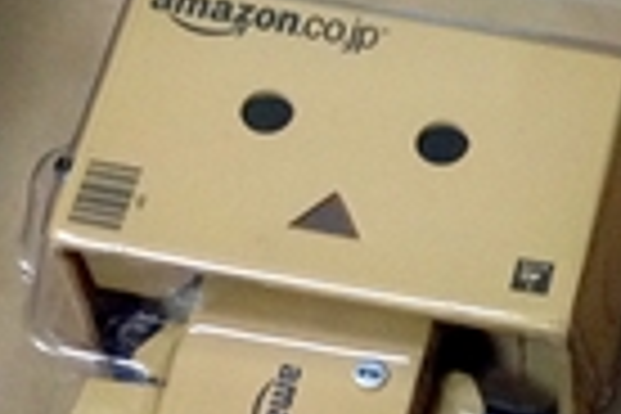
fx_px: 2915
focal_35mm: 169
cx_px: 670
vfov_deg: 8.0
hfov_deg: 12.0
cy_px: 576
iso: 200
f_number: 2.4
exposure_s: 1/20
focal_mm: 4.28
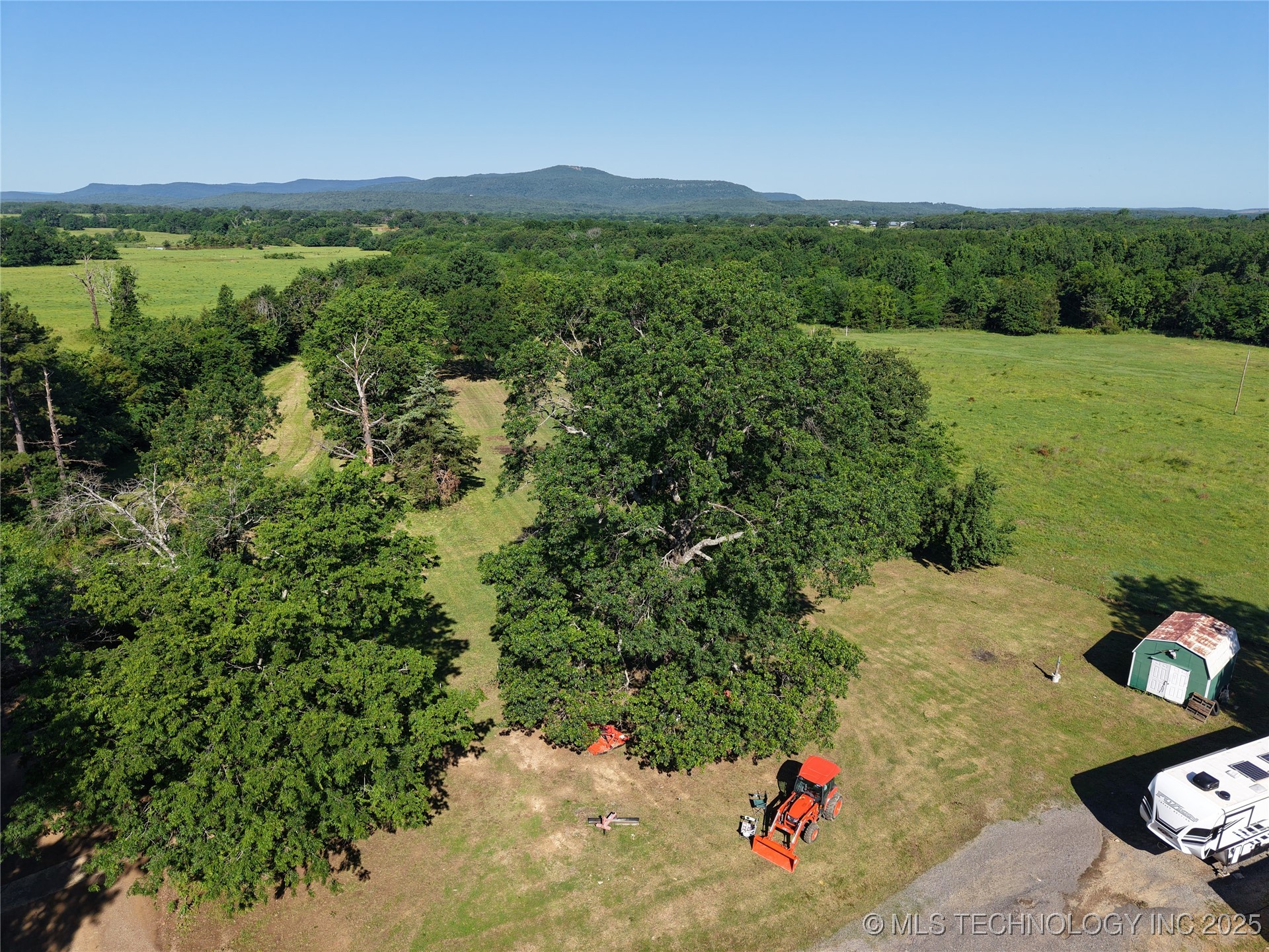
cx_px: 634
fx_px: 880
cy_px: 476
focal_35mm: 24
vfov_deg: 56.8
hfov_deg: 71.6
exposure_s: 1/3200
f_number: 1.8
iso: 160
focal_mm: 8.67
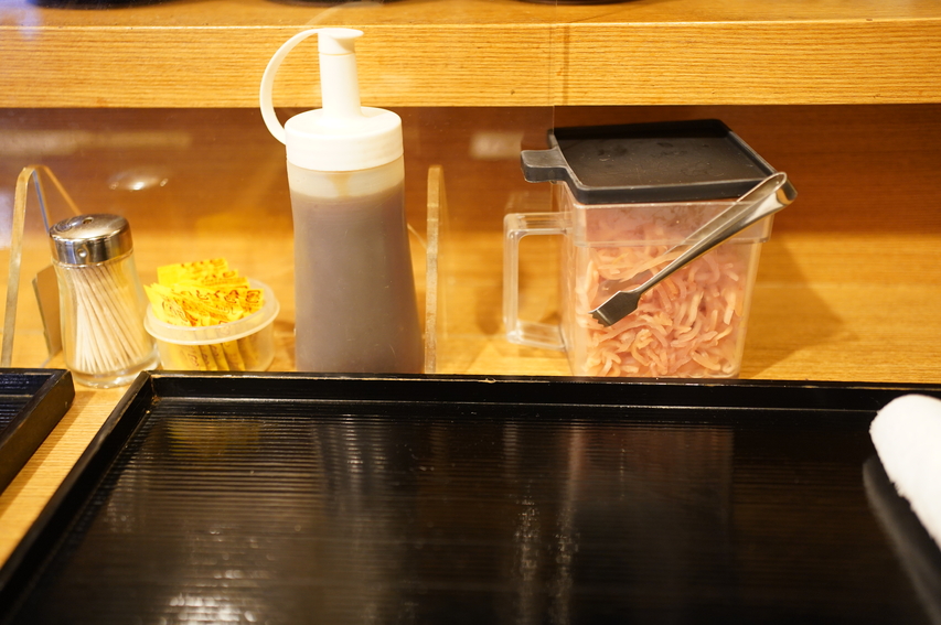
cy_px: 312
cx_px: 470
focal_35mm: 35
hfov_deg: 54.5
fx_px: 914
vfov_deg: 37.8
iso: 1600
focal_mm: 35
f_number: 2.5
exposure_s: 1/40
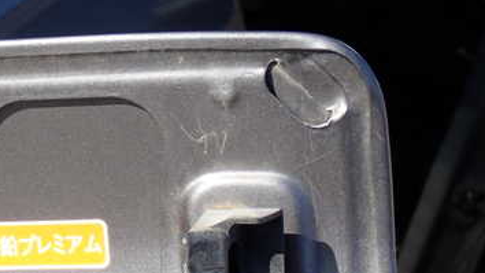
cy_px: 262
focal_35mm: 107
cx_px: 77
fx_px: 1376
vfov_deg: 11.2
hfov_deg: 19.7
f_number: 5
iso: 100
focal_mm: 10.35
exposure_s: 1/200
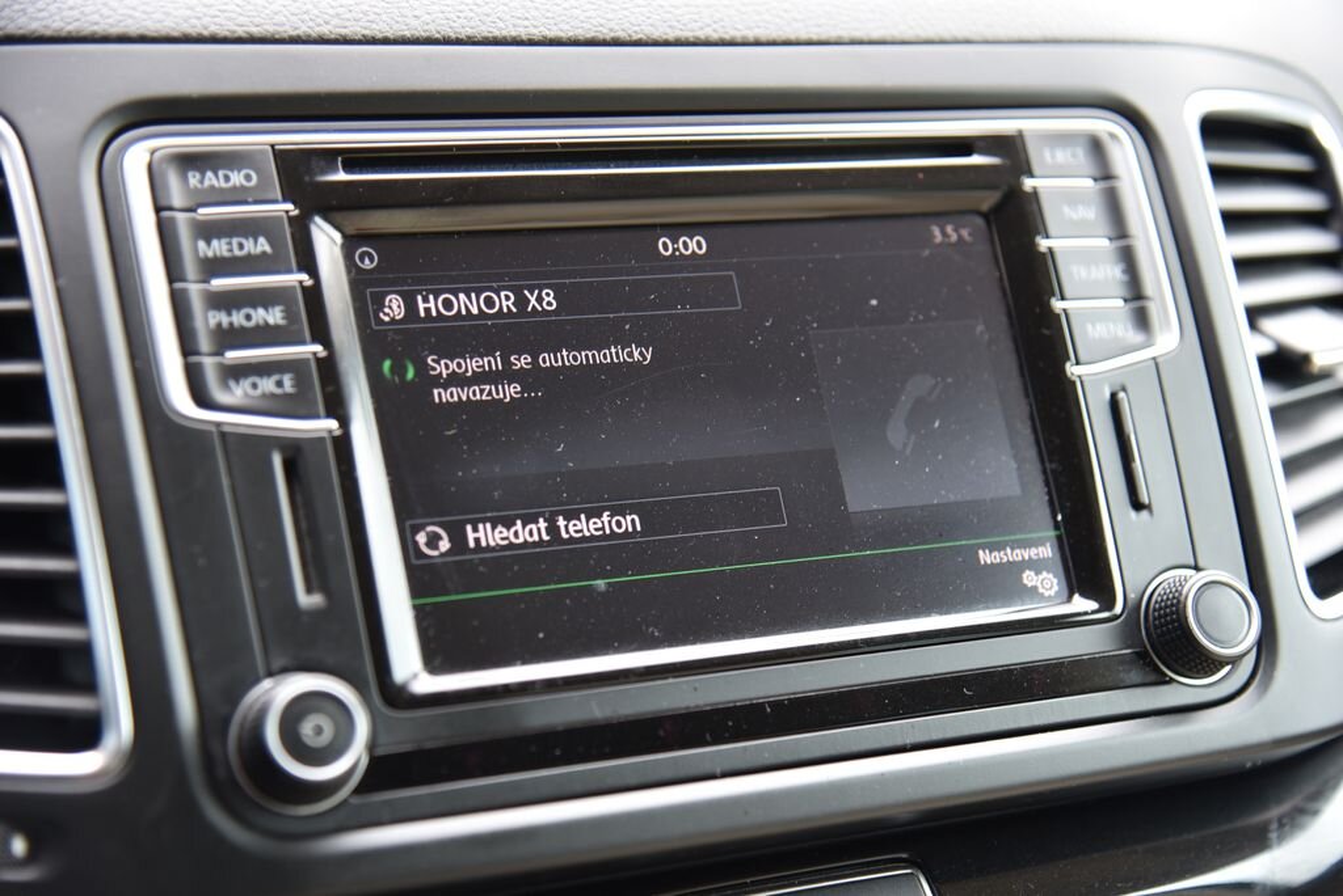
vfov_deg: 20.9
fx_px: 2426
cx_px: 672
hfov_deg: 30.9
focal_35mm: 65
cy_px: 448
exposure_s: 1/20
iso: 500
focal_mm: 65
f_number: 4
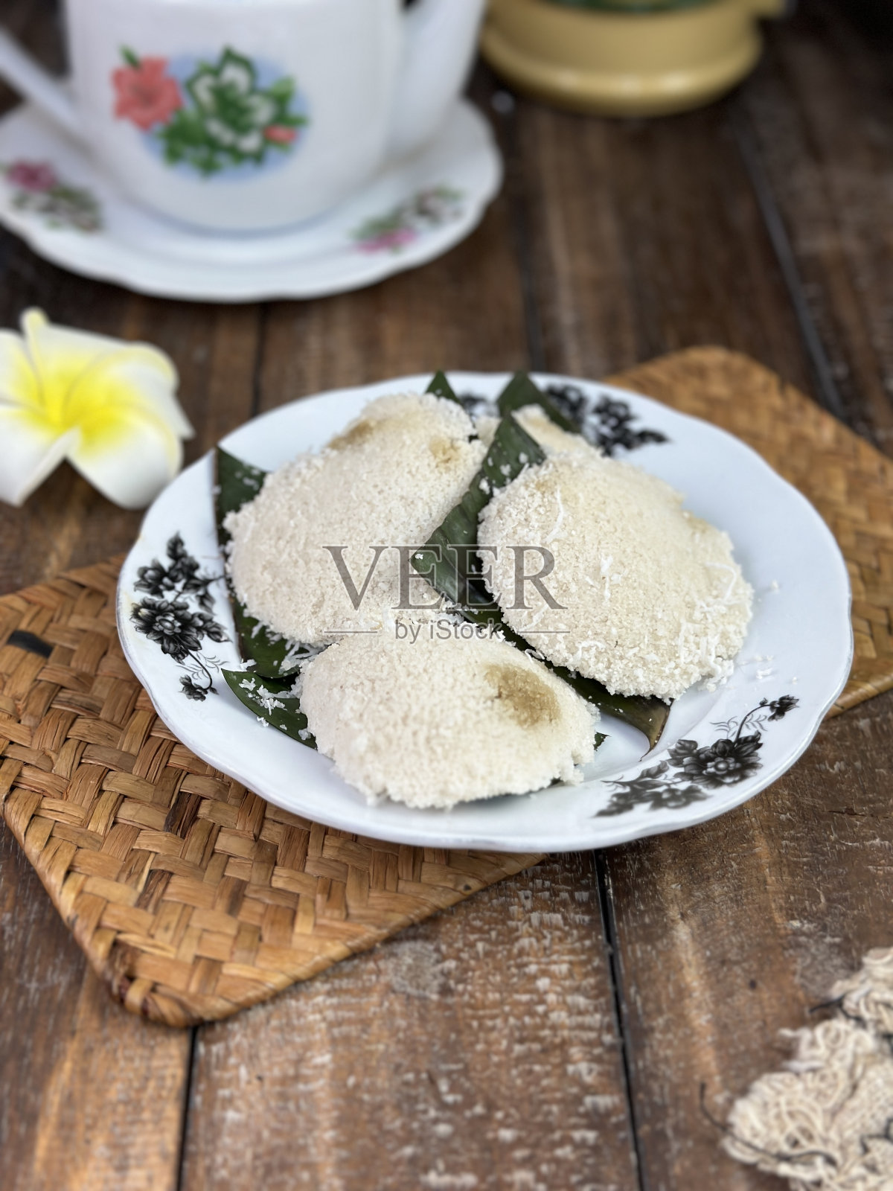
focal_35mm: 48
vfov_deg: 39.7
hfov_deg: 30.3
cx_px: 446
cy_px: 596
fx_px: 1651
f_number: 1.78
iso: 100
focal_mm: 6.86
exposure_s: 1/100
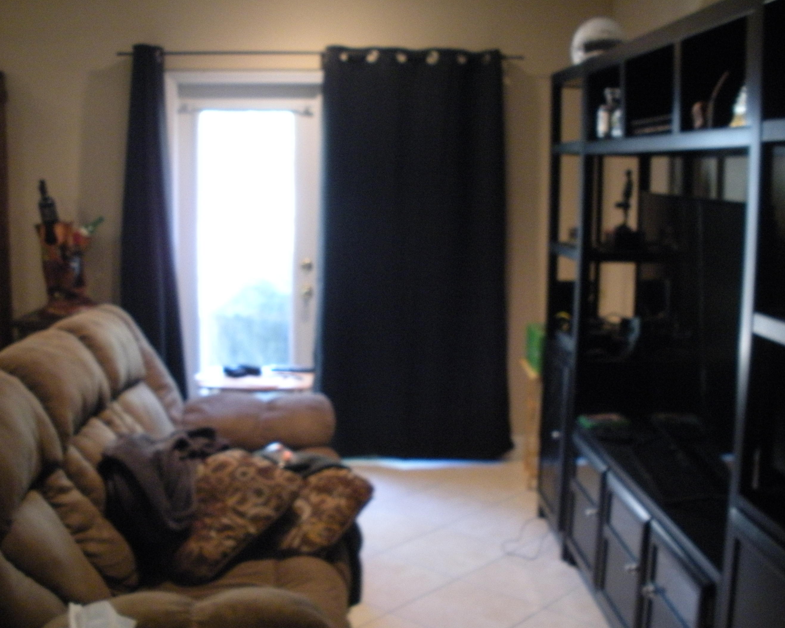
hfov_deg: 45.8
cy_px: 307
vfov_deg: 37.3
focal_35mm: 40
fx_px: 929
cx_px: 394
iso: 400
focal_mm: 6.3
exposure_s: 1/10.6
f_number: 3.5
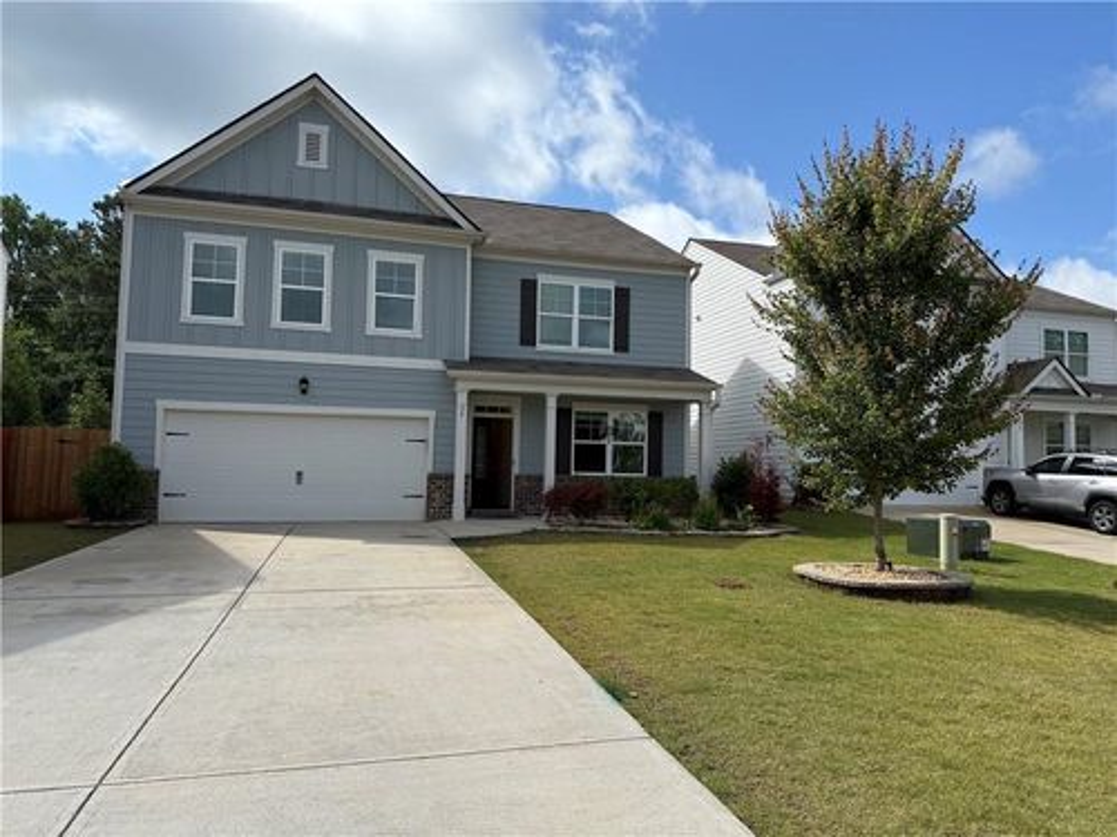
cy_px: 418
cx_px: 558
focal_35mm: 24
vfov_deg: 56.8
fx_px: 774
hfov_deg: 71.6
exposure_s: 1/4975
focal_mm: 6.76
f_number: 1.78
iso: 80
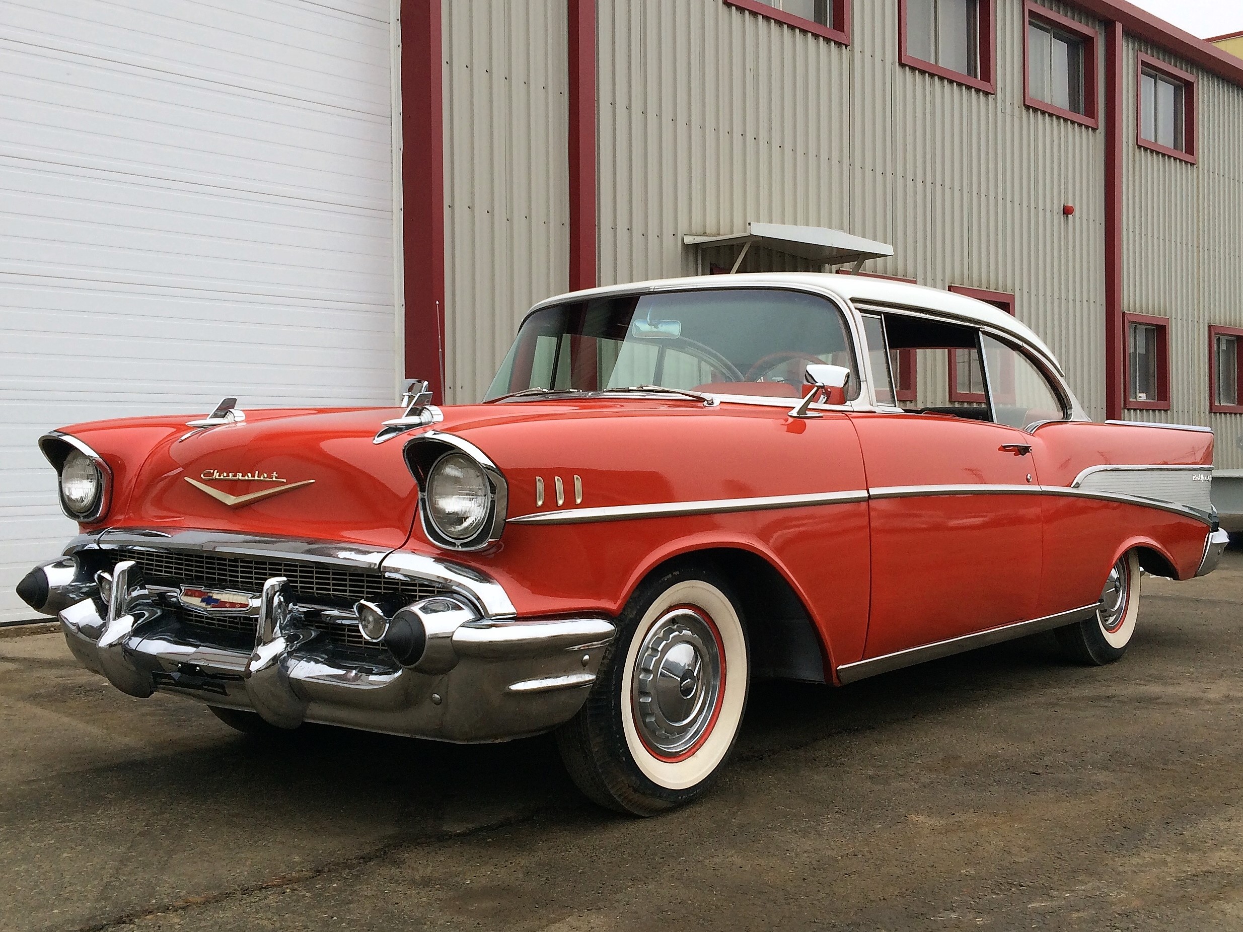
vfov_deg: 48.2
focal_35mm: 29
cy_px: 466
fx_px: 1041
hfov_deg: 61.7
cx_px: 622
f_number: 2.2
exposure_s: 1/306
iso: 32
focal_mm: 4.15
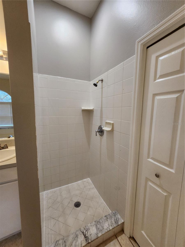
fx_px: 93
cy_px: 124
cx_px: 92
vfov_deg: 106.2
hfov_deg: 89.9
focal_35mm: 13
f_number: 2.2
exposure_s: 1/60
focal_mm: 1.74
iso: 200
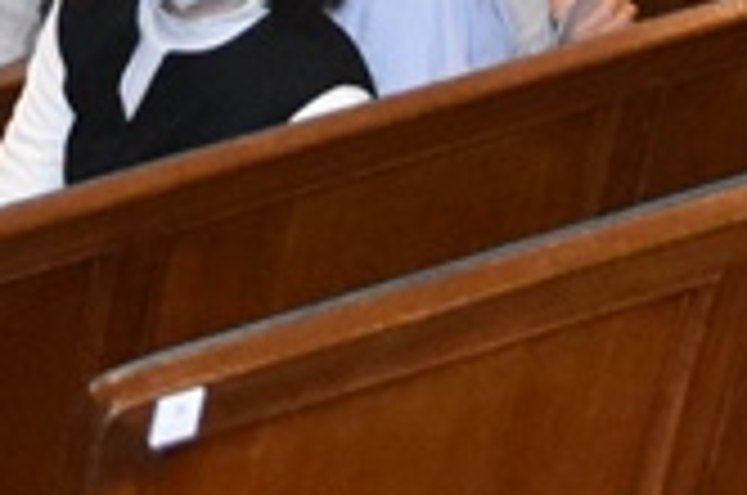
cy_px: -214
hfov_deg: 8.5
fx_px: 4991
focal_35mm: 241
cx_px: -72
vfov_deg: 5.6
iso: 4000
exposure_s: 1/60
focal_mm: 26
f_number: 4
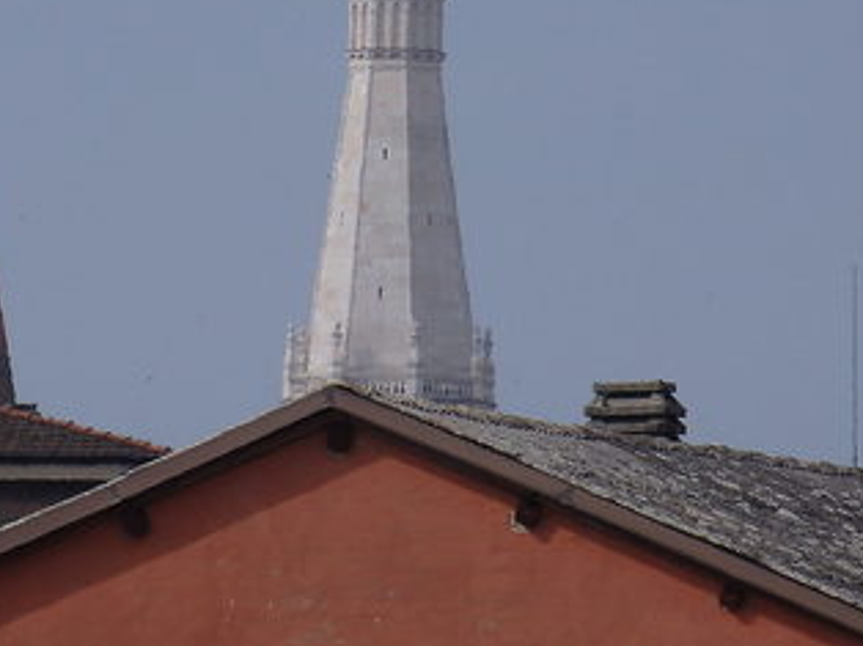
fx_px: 28599
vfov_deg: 1.3
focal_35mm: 1148
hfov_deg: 1.7
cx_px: 404
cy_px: 140
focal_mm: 108
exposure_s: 1/640
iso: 125
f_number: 6.9
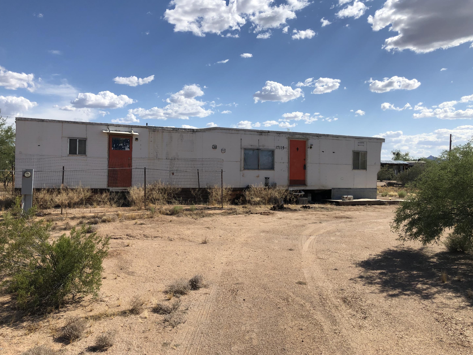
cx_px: 232
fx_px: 396
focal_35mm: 29
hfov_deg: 61.7
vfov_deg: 48.2
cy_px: 176
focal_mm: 3.99
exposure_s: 1/3205
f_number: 1.8
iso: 20
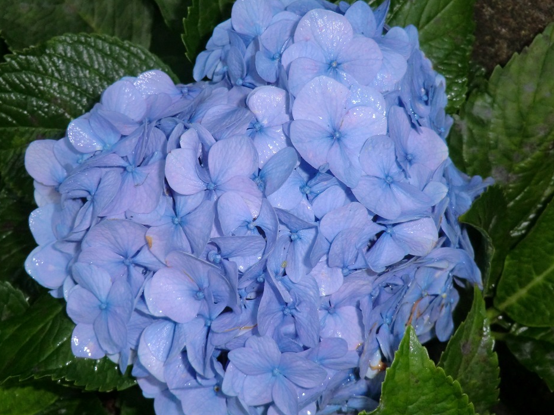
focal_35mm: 44
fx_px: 704
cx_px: 270
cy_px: 218
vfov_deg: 32.9
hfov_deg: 42.9
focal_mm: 7.1
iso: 250
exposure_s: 1/60
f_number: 3.8
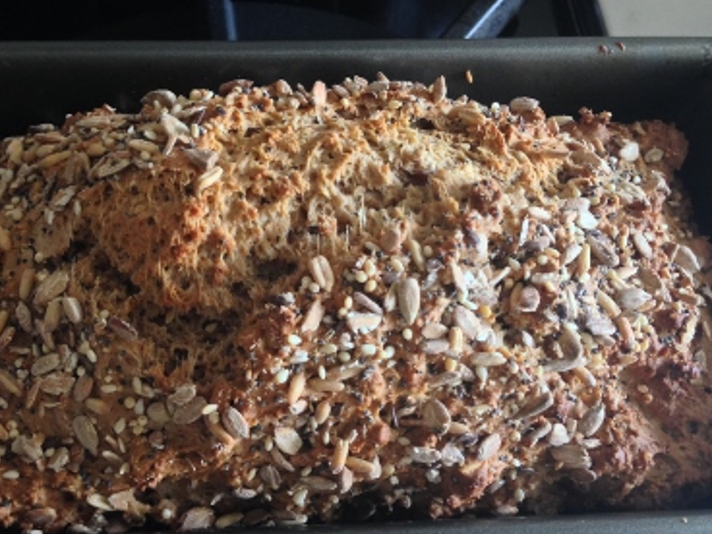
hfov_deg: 43.8
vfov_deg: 33.5
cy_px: 317
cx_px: 313
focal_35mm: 43
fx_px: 884
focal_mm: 4.12
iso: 125
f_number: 2.4
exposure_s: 1/20
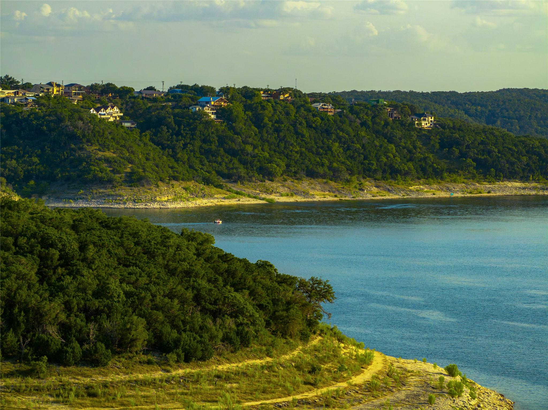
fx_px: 2627
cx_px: 274
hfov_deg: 11.9
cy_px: 205
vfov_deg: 8.9
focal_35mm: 166
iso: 110
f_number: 3.4
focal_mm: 30.71
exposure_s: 1/640
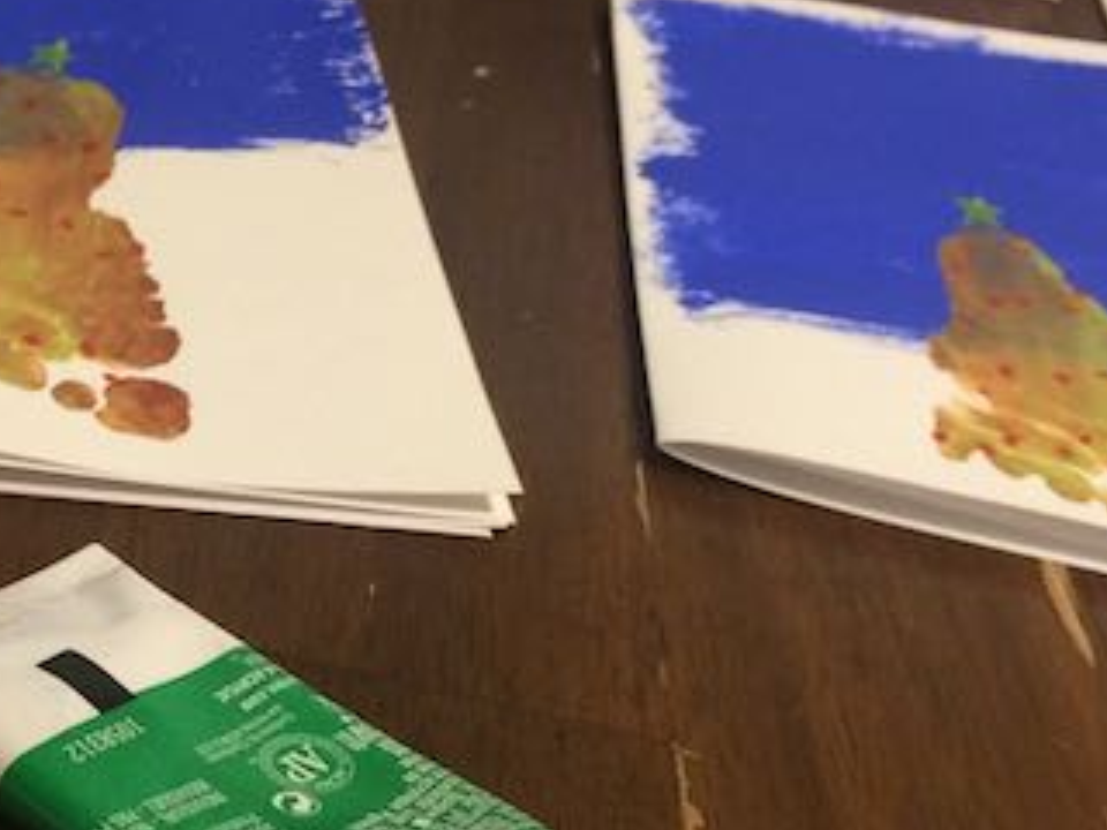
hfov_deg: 27.6
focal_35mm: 68
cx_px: 135
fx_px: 2175
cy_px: 645
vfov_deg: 21.4
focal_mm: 4.15
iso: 200
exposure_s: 1/30
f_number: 2.2
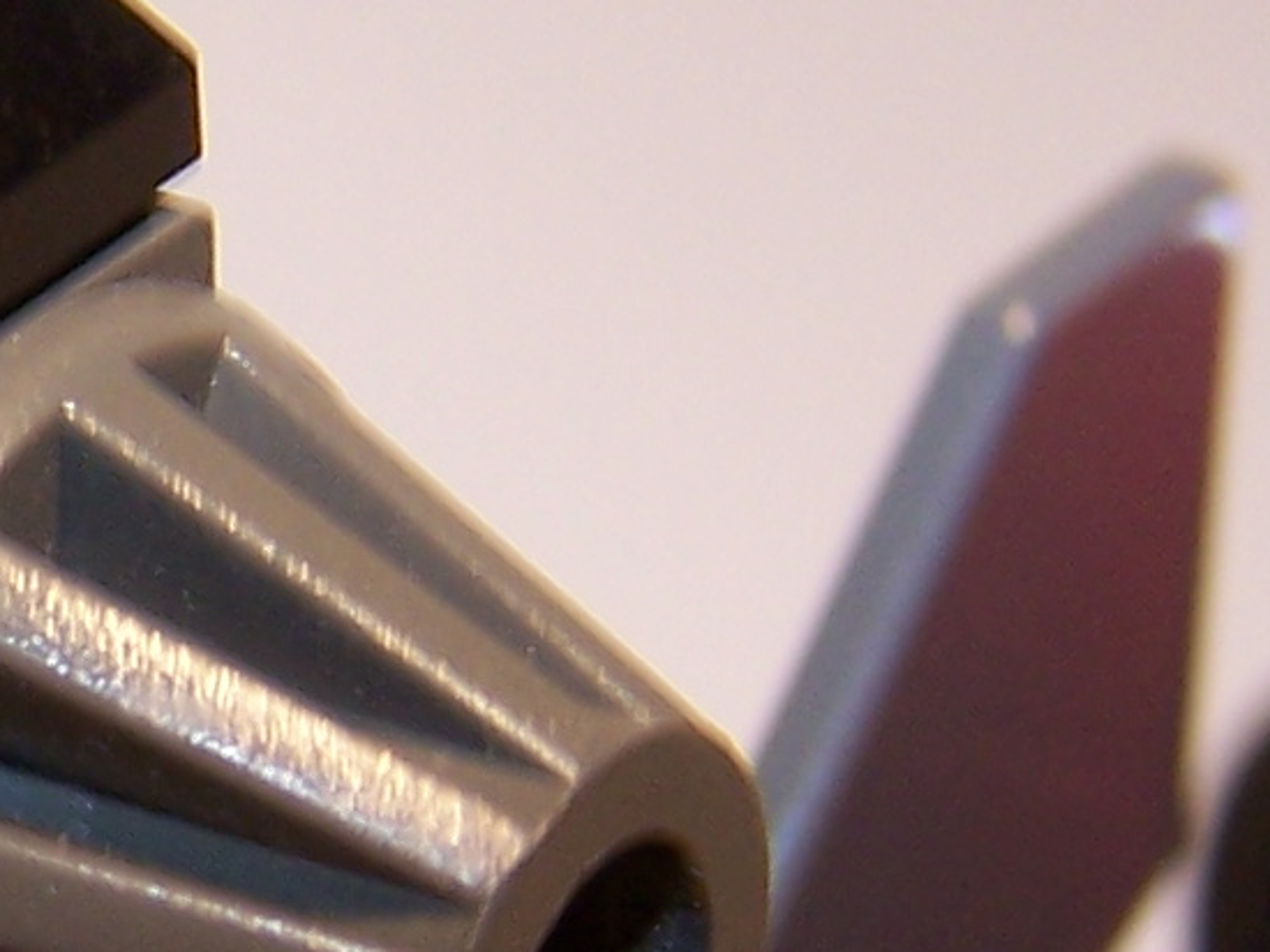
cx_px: -476
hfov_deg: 10.8
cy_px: 587
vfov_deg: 8.3
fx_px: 6528
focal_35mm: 178
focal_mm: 6.3
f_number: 2.8
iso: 80
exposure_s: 1/60
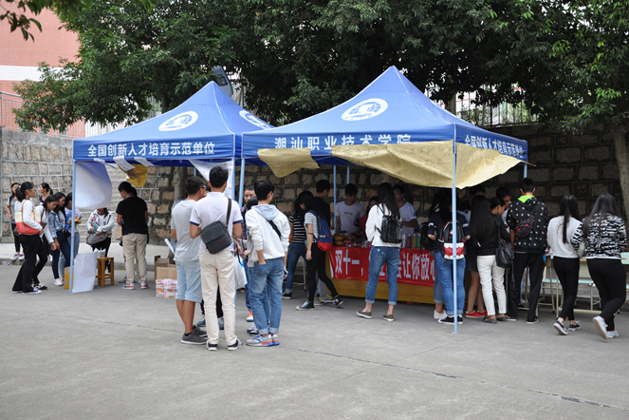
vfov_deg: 31.2
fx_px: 751
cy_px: 211
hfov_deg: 45.4
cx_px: 317
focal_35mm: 43
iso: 400
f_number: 5
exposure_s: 1/100
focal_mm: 28
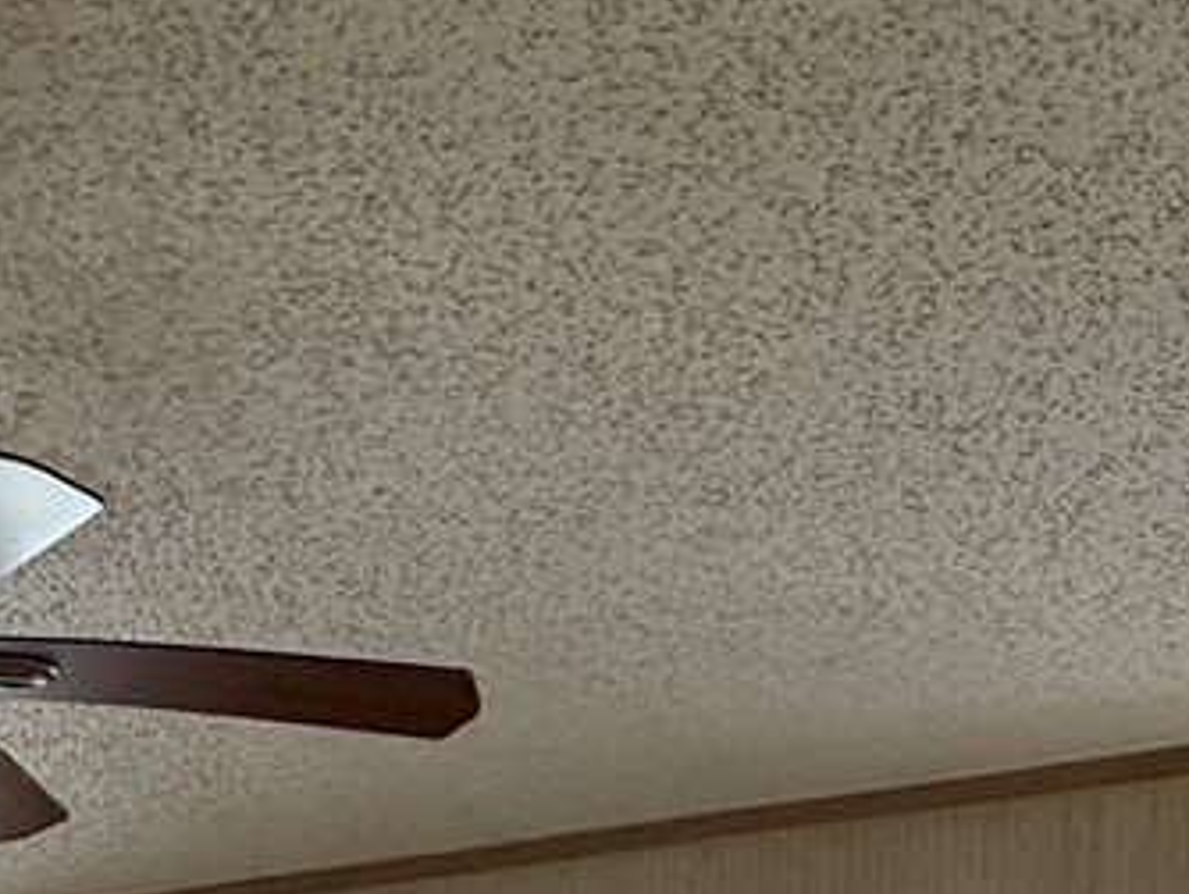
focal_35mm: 67
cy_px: 1450
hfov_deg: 27.4
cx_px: 18
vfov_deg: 18.6
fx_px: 2303
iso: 200
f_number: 2.2
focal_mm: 2.22
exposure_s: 1/120
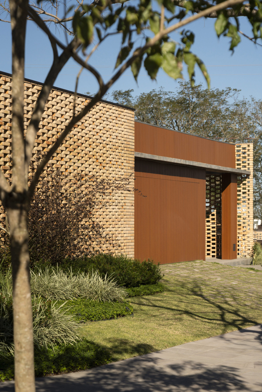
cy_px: 196
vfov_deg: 28.8
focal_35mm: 70
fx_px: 764
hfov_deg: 19.5
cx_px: 131
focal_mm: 70
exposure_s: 1/2500
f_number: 6.3
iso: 400
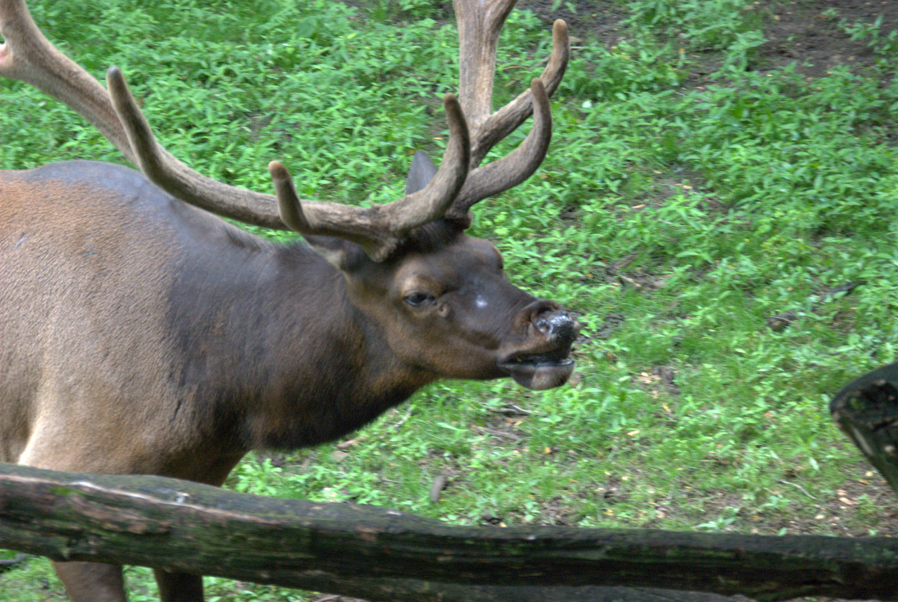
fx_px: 3372
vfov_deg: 10.2
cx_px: 449
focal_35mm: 135
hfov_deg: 15.2
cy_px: 301
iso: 1600
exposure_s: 1/80
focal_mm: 90
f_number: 7.6
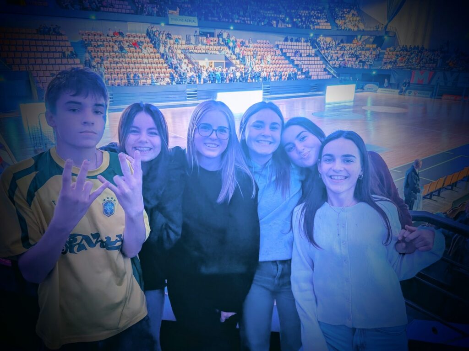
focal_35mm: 24
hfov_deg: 71.6
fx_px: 325
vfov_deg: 56.8
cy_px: 176
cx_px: 234
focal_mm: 4.53
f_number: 1.7
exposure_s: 1/14.3
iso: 360
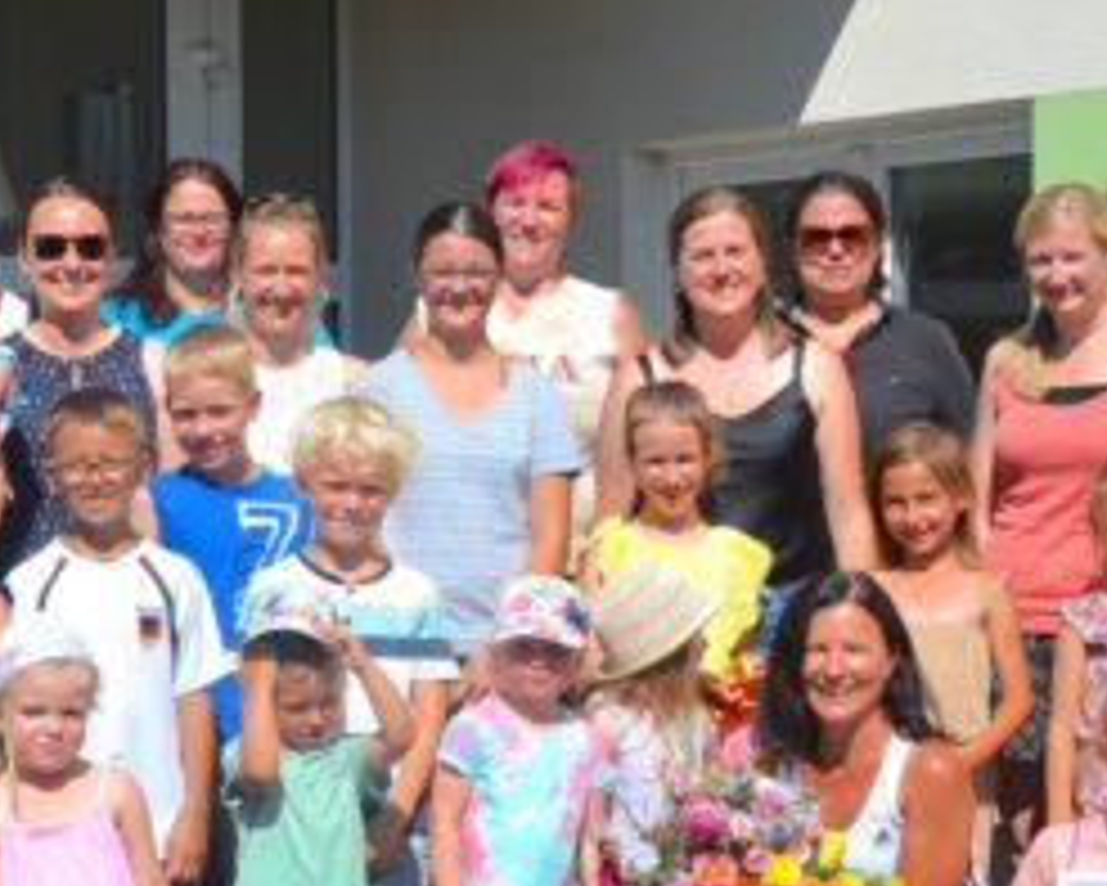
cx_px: 266
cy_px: 533
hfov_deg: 16.1
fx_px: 3900
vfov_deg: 13.0
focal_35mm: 119
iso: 100
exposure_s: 1/320
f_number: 9
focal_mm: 32
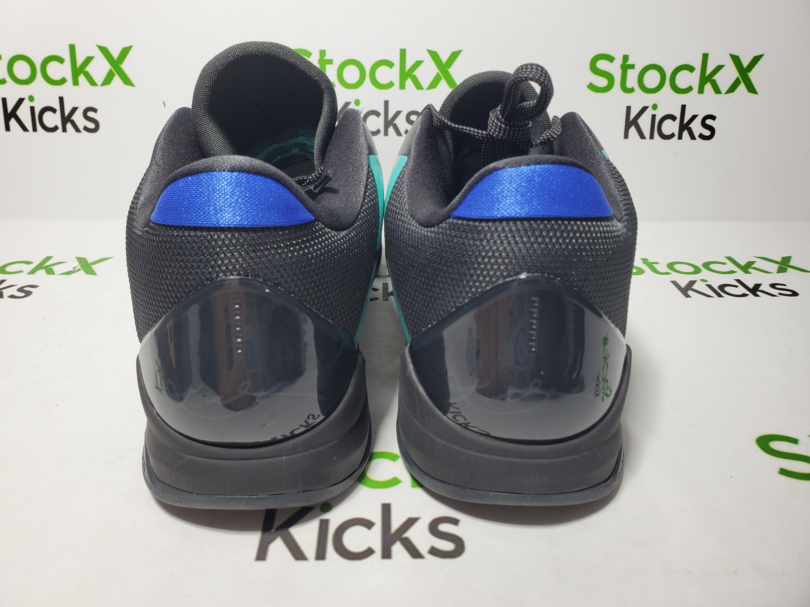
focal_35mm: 26
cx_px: 405
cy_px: 304
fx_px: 608
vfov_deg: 53.1
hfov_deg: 67.3
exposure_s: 1/174
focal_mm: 4.3
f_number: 2.4
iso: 50
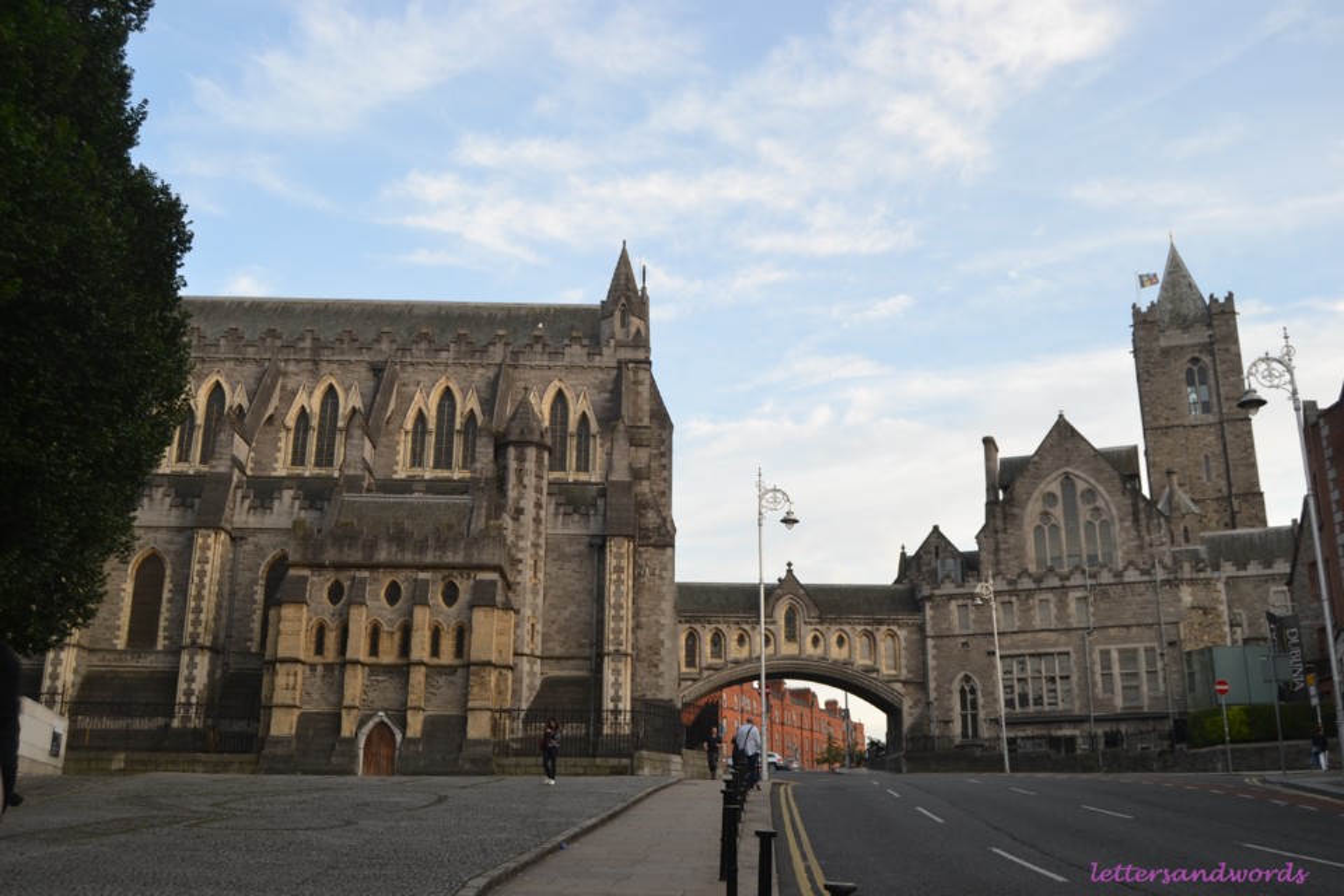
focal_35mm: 33
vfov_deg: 40.0
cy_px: 448
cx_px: 672
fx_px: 1232
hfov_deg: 57.2
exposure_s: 1/125
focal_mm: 22
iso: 220
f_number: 5.6
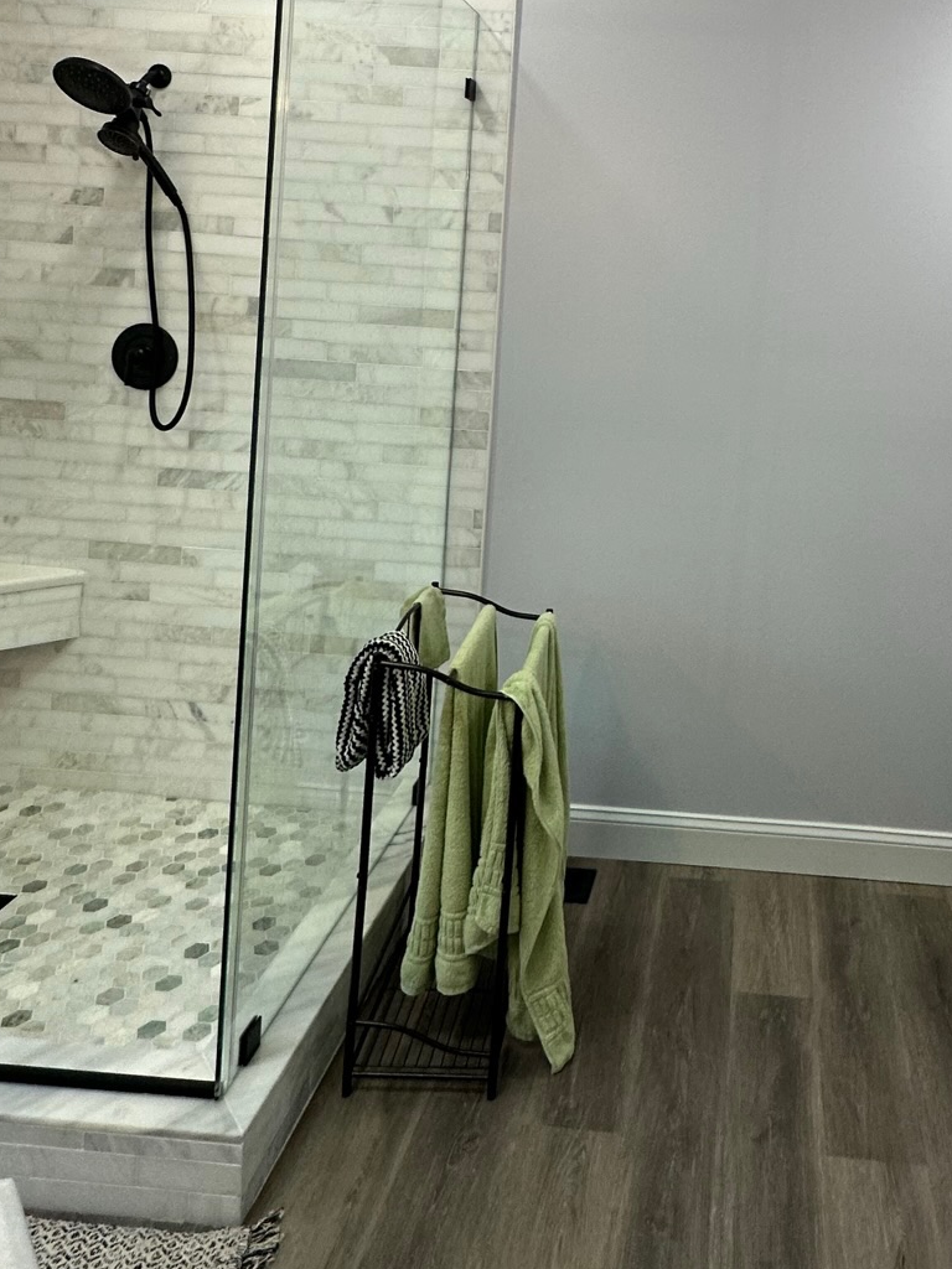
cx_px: 740
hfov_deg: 47.4
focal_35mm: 28
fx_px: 1027
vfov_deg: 59.9
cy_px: 311
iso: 125
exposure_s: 1/120
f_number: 2.2
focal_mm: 2.22
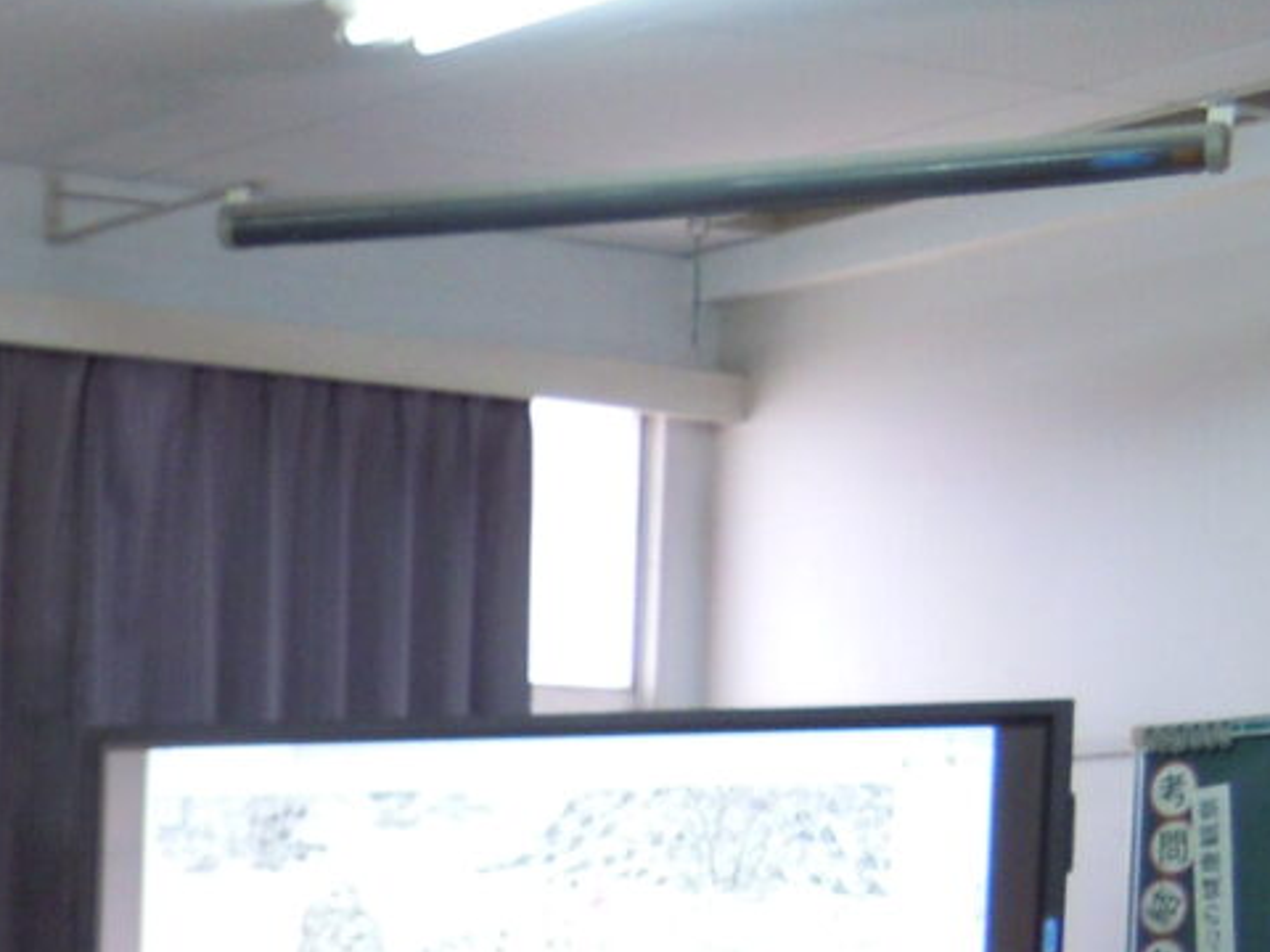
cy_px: 1528
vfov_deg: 12.4
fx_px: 4109
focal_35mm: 112
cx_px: -706
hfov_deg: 15.9
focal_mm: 5
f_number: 2.7
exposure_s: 1/30
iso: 140
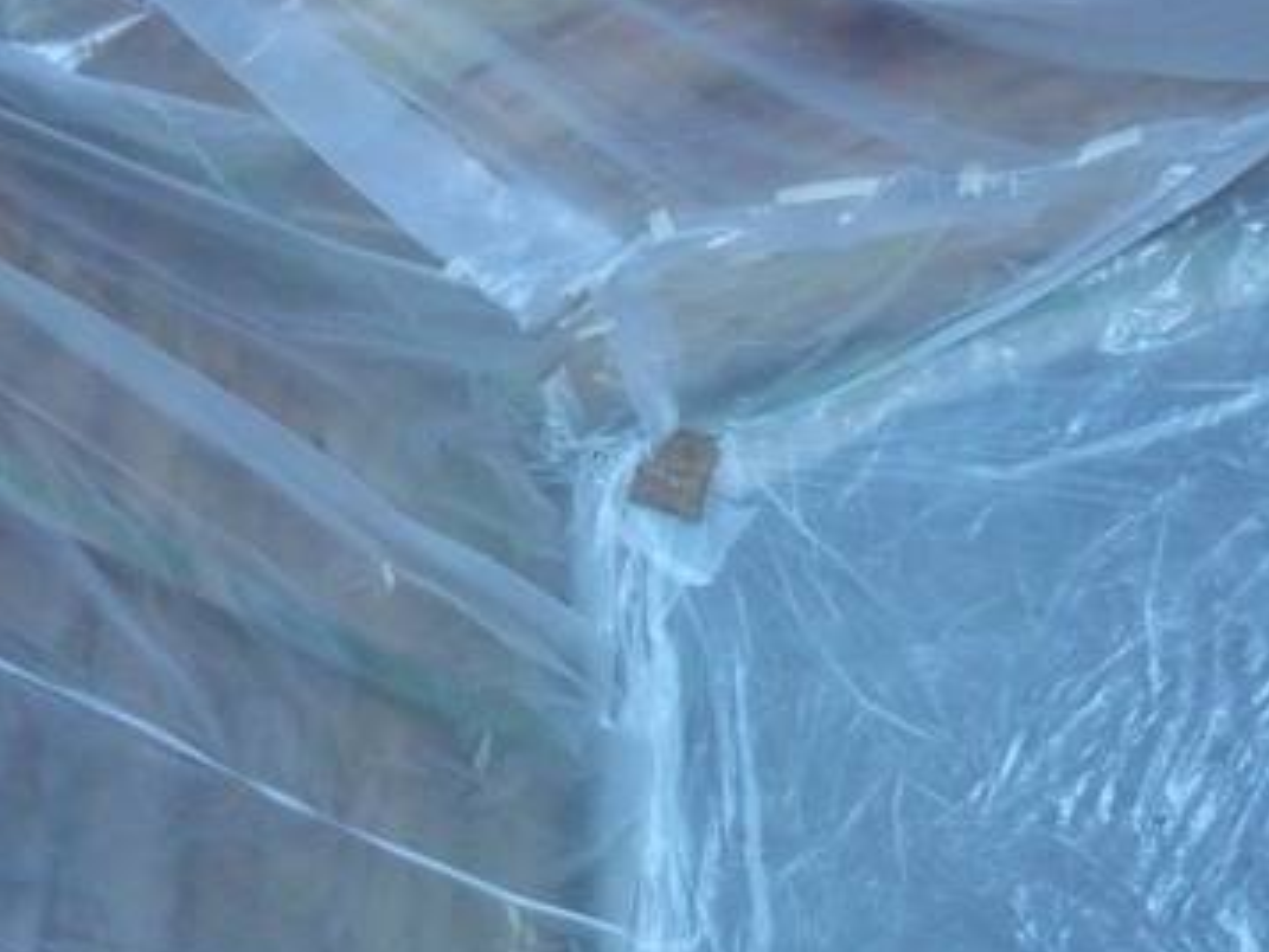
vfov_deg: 30.8
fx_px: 1724
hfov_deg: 40.4
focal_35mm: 47
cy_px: 600
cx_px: 665
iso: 800
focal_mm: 4.6
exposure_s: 1/100
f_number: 2.8
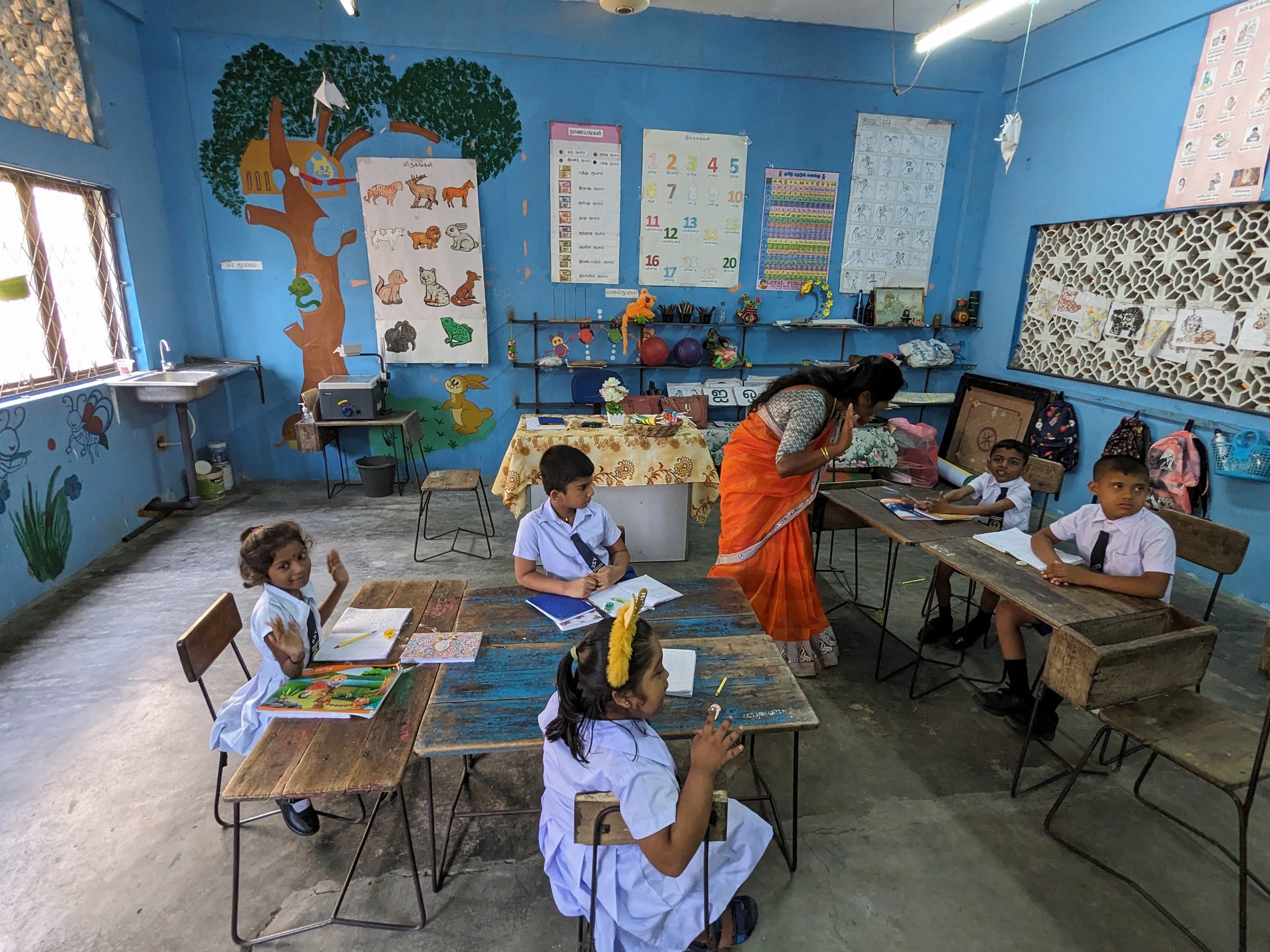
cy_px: 454
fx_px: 624
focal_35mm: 17
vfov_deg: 74.7
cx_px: 644
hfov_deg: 91.0
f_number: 2.2
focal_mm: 2.35
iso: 368
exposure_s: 1/33.3
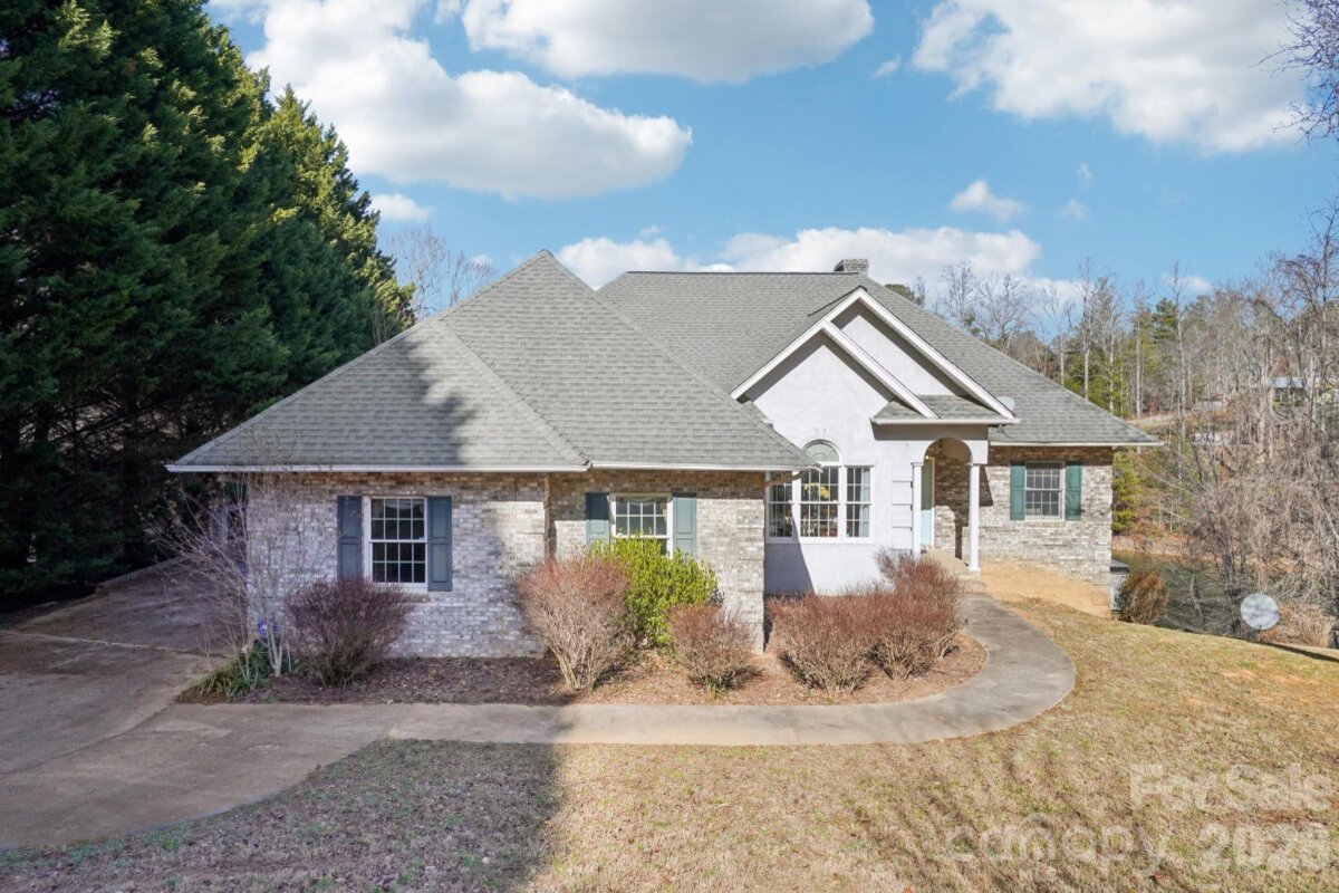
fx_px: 837
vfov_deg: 56.1
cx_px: 670
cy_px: 446
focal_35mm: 22
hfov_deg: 77.3
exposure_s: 1/320
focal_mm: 15
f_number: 8
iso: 100
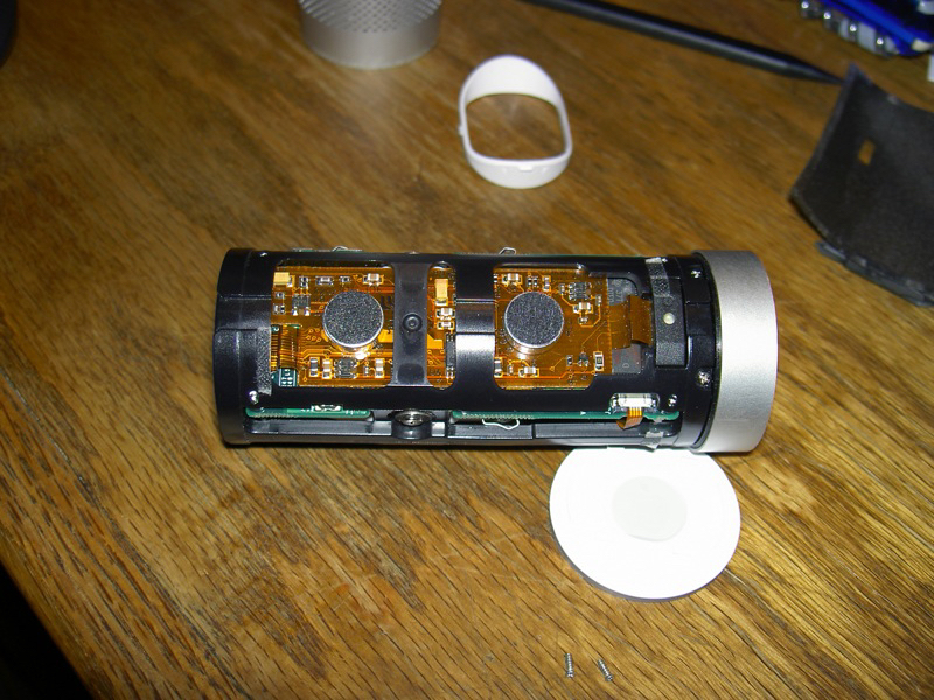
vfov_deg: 36.8
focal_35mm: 39
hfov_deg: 47.9
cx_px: 467
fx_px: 1052
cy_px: 350
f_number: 2.8
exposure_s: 1/125
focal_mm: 8
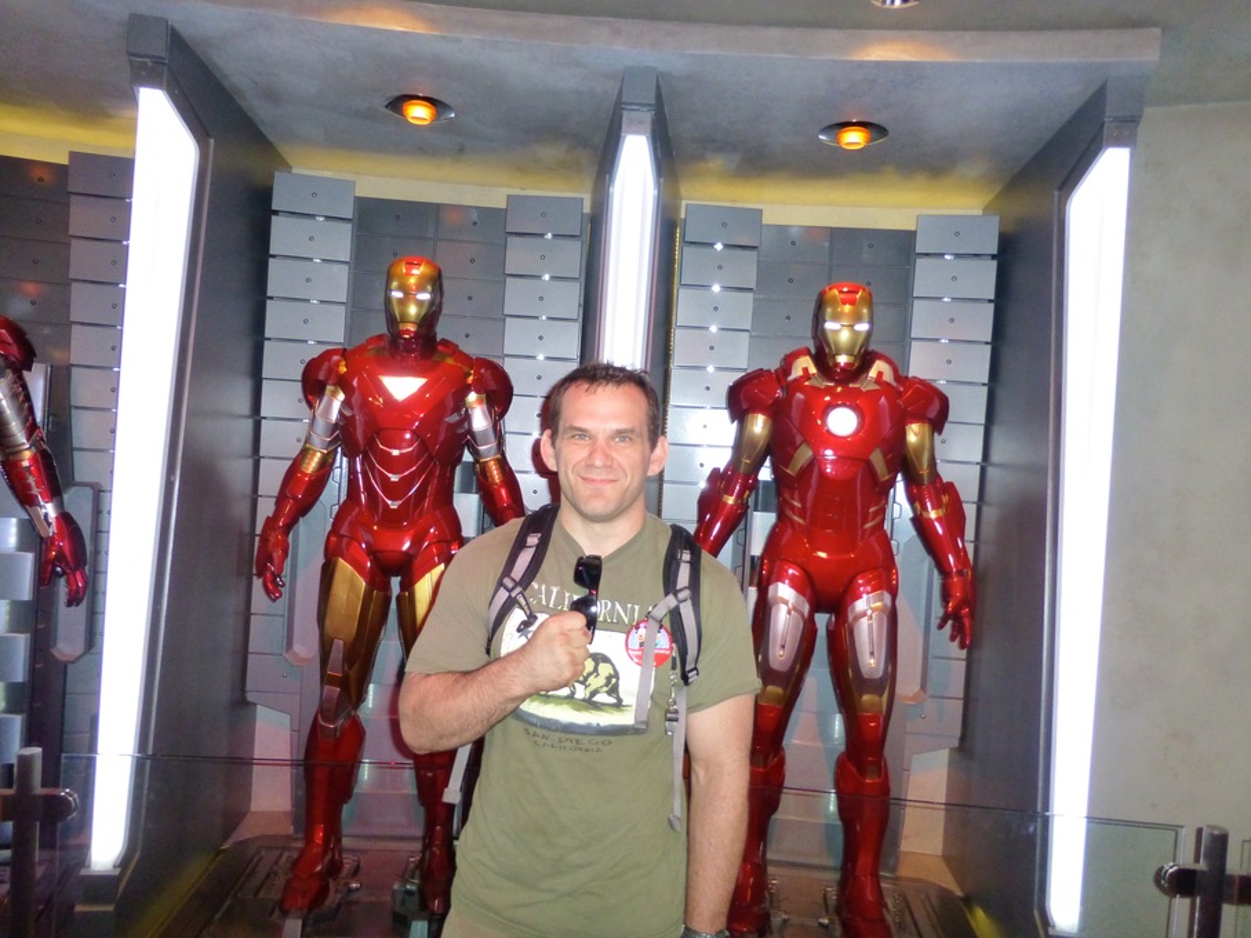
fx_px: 867
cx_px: 626
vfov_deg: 56.8
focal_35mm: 24
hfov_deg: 71.6
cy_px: 469
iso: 500
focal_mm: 4.3
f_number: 3.3
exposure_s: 1/60
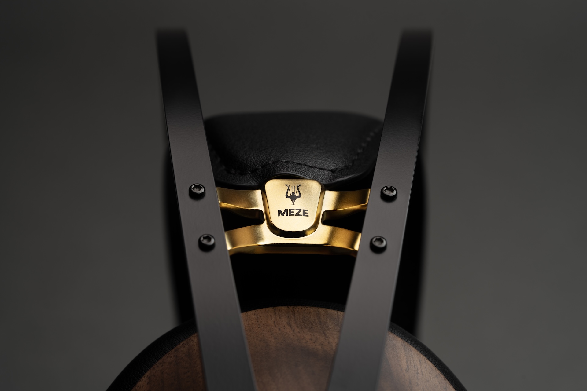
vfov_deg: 15.2
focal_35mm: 90
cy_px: 196
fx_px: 1467
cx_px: 294
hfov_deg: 22.6
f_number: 9
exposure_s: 1/2
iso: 50
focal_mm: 90
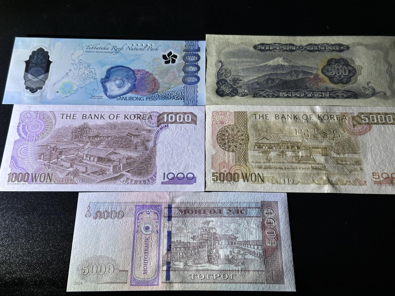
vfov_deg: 30.3
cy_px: 148
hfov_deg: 39.7
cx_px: 198
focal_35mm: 48
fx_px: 548
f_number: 1.78
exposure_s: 1/50
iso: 100
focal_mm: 6.86
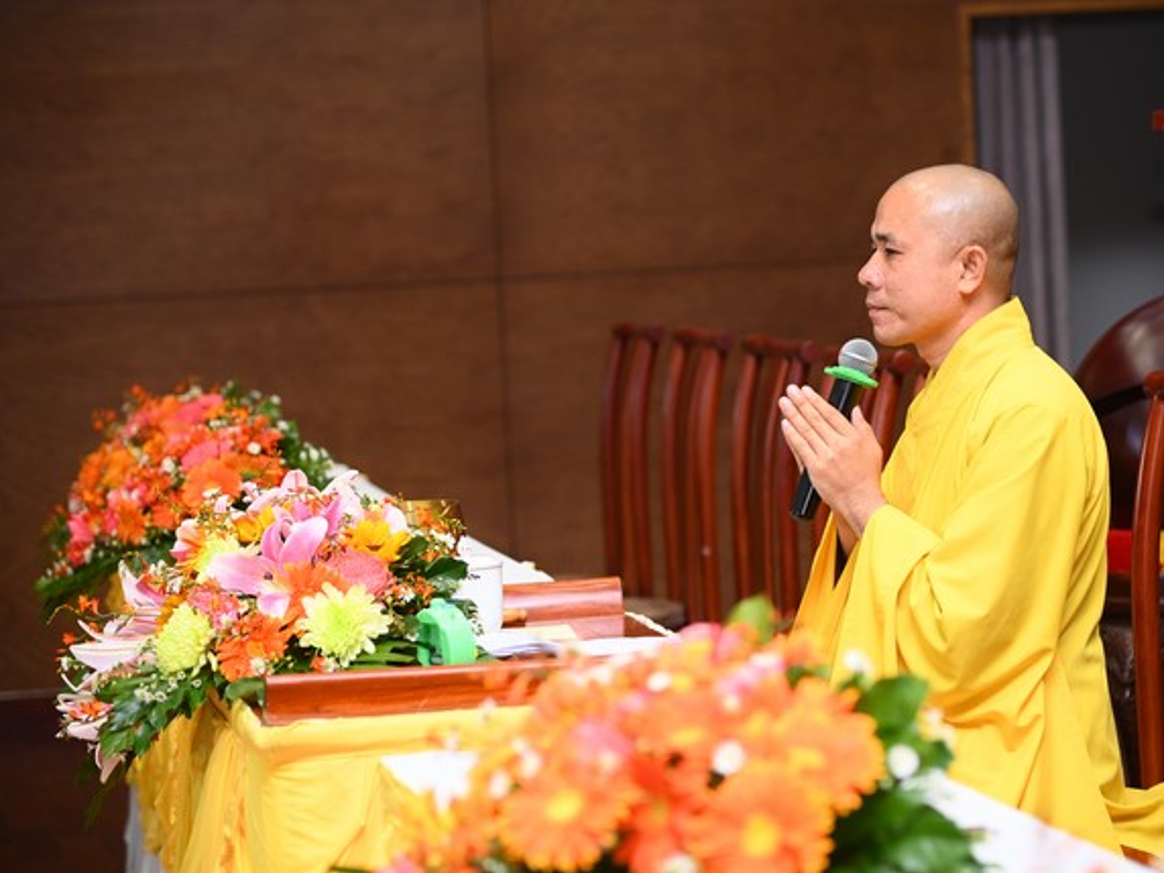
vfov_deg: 11.3
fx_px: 4405
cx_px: 651
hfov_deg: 15.0
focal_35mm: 131
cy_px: 438
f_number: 4
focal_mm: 120
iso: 1600
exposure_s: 1/200
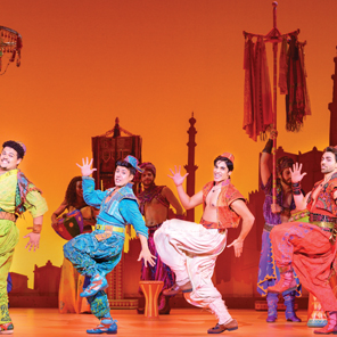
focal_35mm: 200
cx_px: 148
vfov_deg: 8.7
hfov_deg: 8.7
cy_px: 169
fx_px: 2203
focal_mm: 155
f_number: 5.6
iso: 3200
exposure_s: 1/250
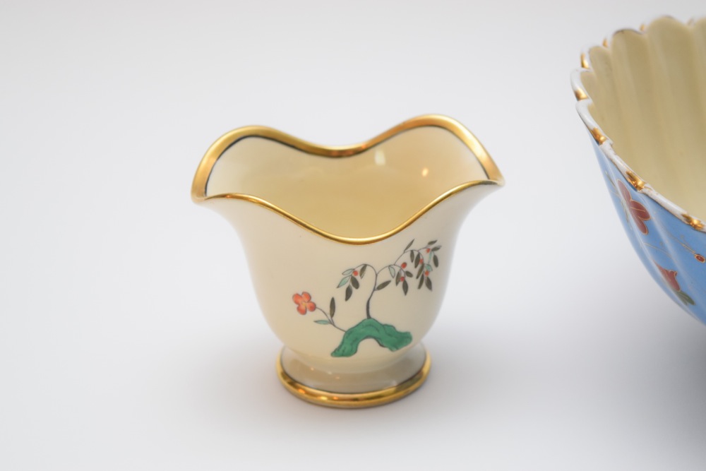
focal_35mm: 82
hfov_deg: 24.6
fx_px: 1618
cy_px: 236
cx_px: 353
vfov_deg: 16.6
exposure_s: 1/80
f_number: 5.6
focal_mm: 55
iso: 800
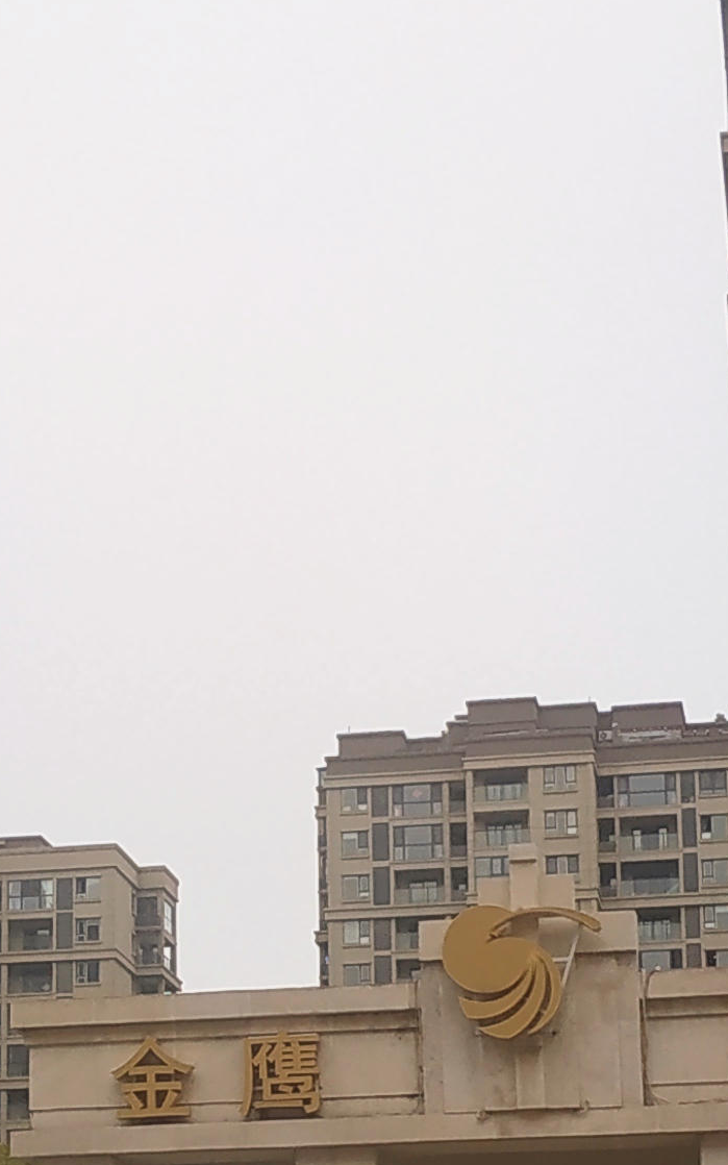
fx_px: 2888
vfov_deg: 22.3
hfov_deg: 14.3
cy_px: 1034
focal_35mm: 91
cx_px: 226
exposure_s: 1/2054
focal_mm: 3.94
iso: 125
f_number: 1.9
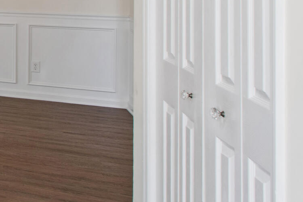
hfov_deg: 19.5
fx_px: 505
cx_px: -296
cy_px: -38
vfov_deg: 21.1
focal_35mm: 60
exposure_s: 1/5
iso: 100
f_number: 8
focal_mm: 10
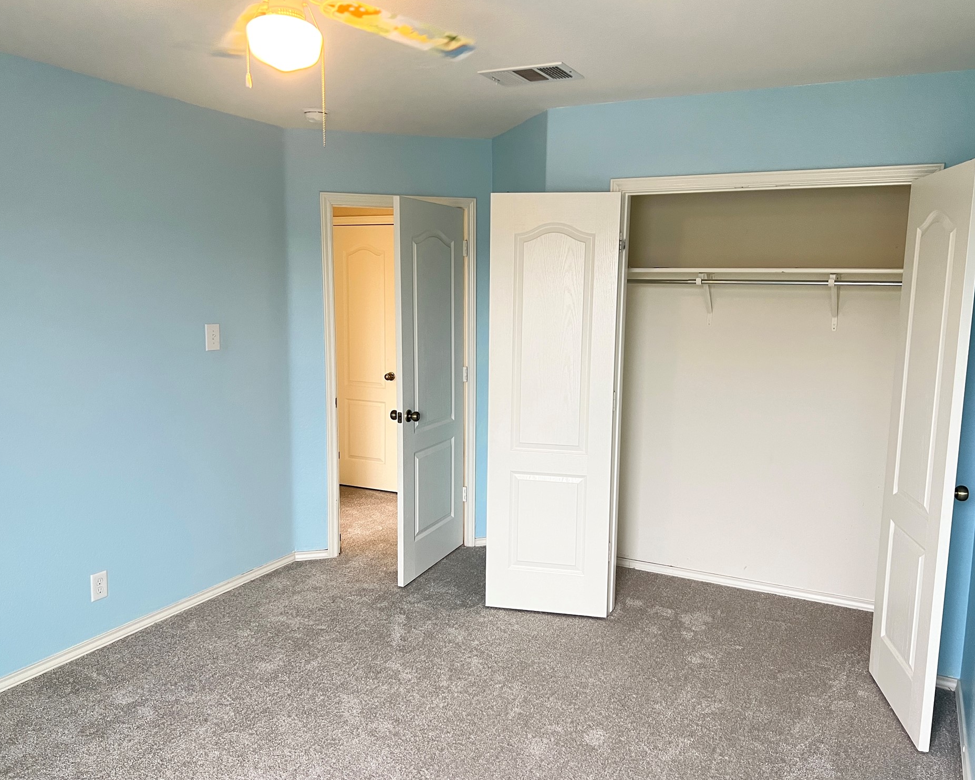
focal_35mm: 28
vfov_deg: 51.5
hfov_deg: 62.2
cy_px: 398
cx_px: 505
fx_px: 808
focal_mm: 5.7
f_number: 1.5
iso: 160
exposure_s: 1/60
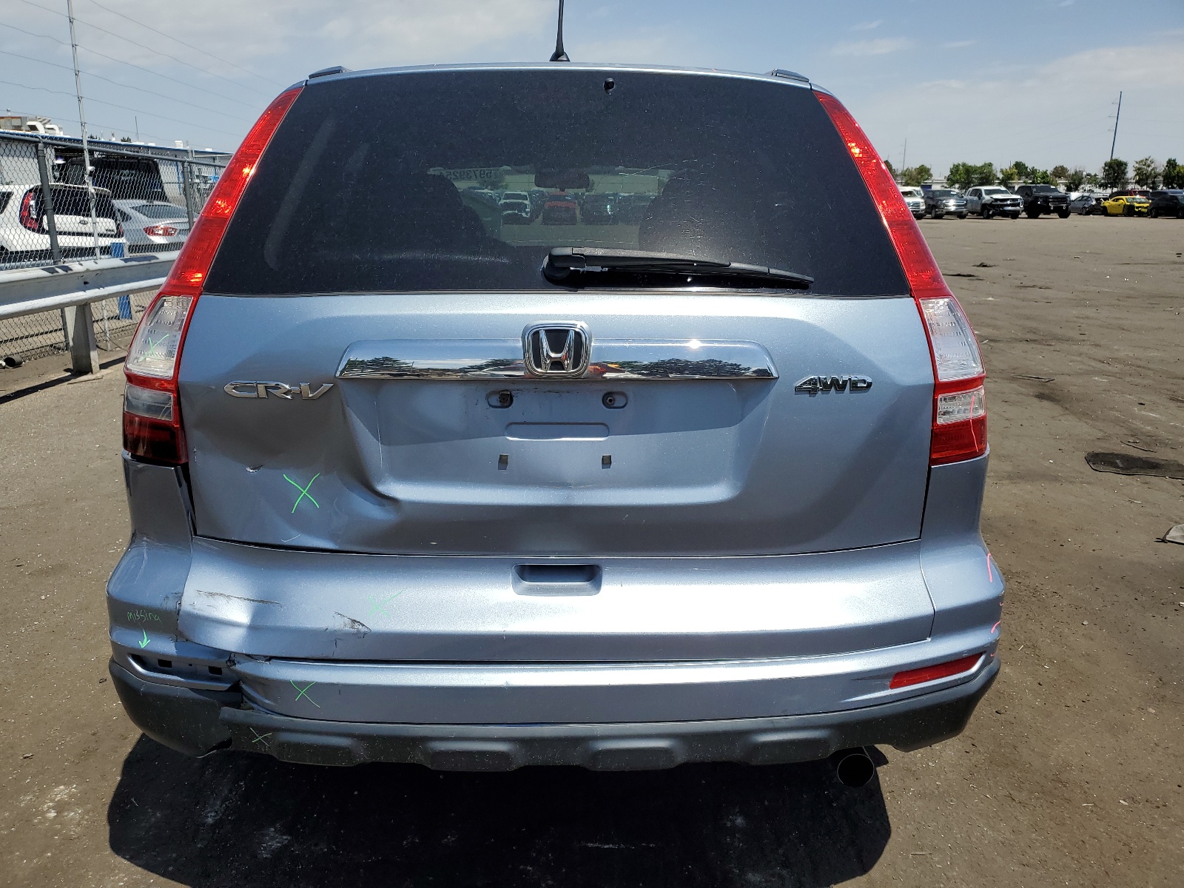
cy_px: 444
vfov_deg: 53.1
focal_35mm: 26
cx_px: 592
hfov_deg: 67.3
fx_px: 889
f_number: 1.5
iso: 50
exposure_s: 1/5000
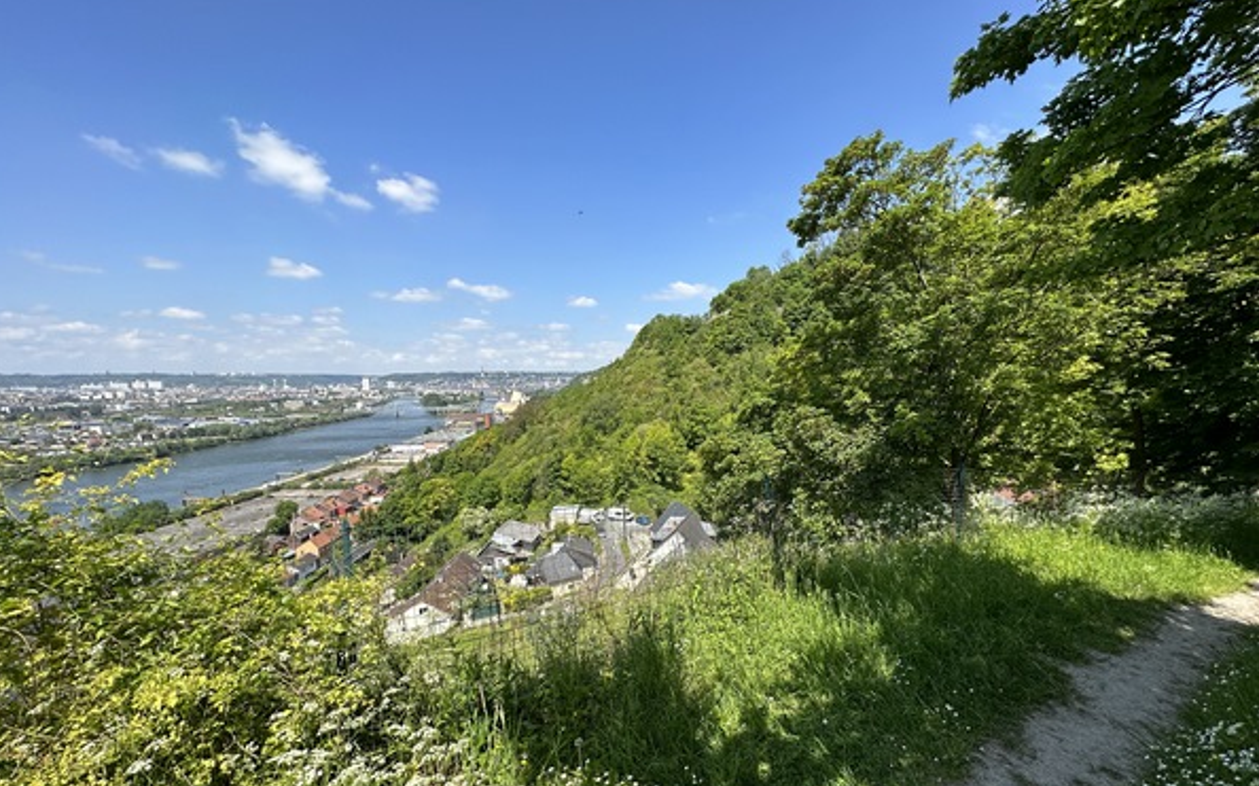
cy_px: 445
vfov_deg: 74.4
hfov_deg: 101.5
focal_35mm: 15
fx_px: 515
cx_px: 625
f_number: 2.2
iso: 50
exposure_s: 1/1553
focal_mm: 2.22
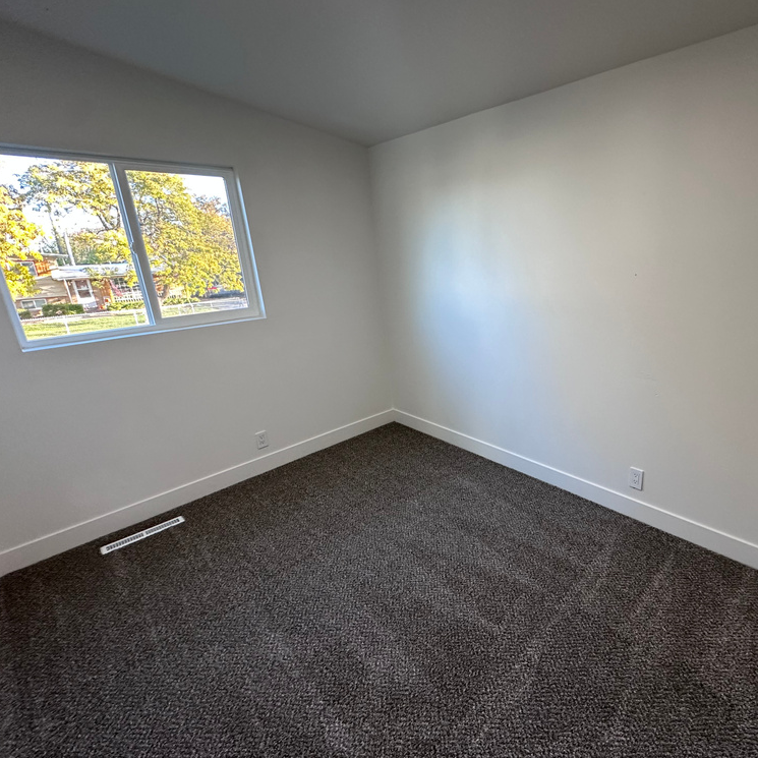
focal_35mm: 17
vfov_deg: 84.0
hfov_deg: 82.6
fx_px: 421
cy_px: 372
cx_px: 466
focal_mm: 2.22
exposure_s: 1/120
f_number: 2.2
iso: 200
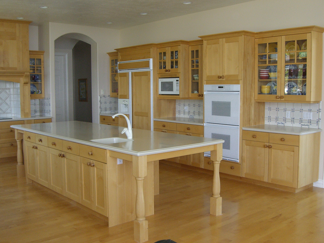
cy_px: 122
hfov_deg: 49.0
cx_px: 162
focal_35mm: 38
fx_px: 356
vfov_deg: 37.7
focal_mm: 7.9
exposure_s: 1/80
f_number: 4
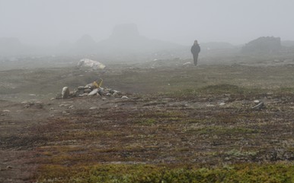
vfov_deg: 5.9
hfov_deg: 9.5
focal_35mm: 222
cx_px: 135
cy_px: 82
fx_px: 1778
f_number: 13
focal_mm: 200
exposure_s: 1/250
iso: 200
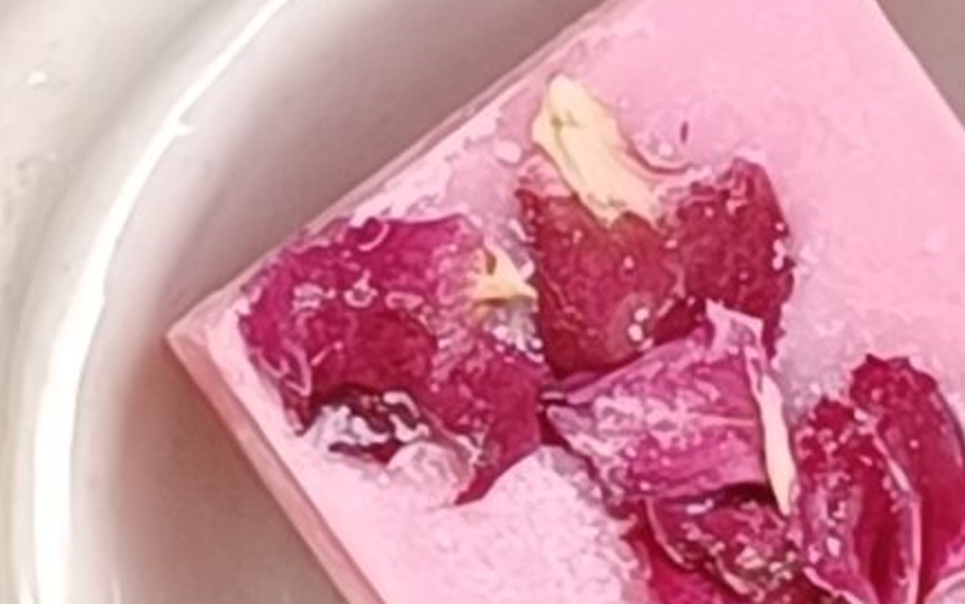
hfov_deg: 7.2
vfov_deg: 4.5
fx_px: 7707
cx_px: 286
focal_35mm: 293
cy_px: 882
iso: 160
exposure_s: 1/50
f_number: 1.8
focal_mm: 4.84
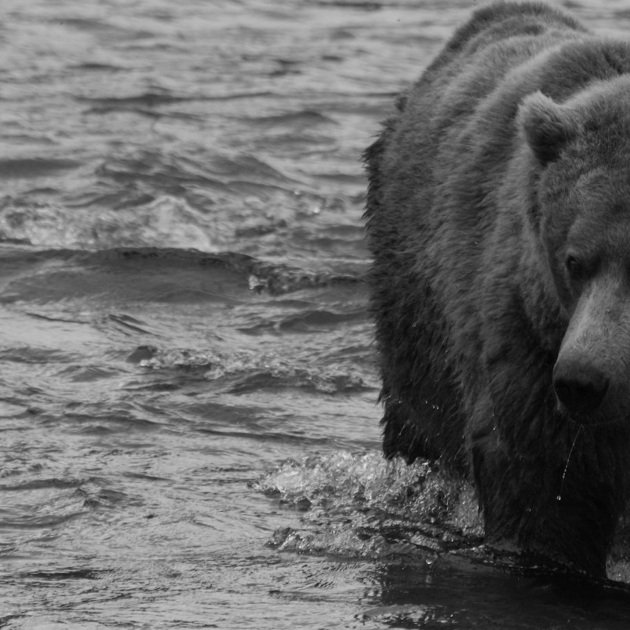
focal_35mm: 1061
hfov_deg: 1.7
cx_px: 450
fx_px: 21847
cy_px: 309
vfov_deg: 1.7
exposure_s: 1/800
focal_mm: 532
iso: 800
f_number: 8
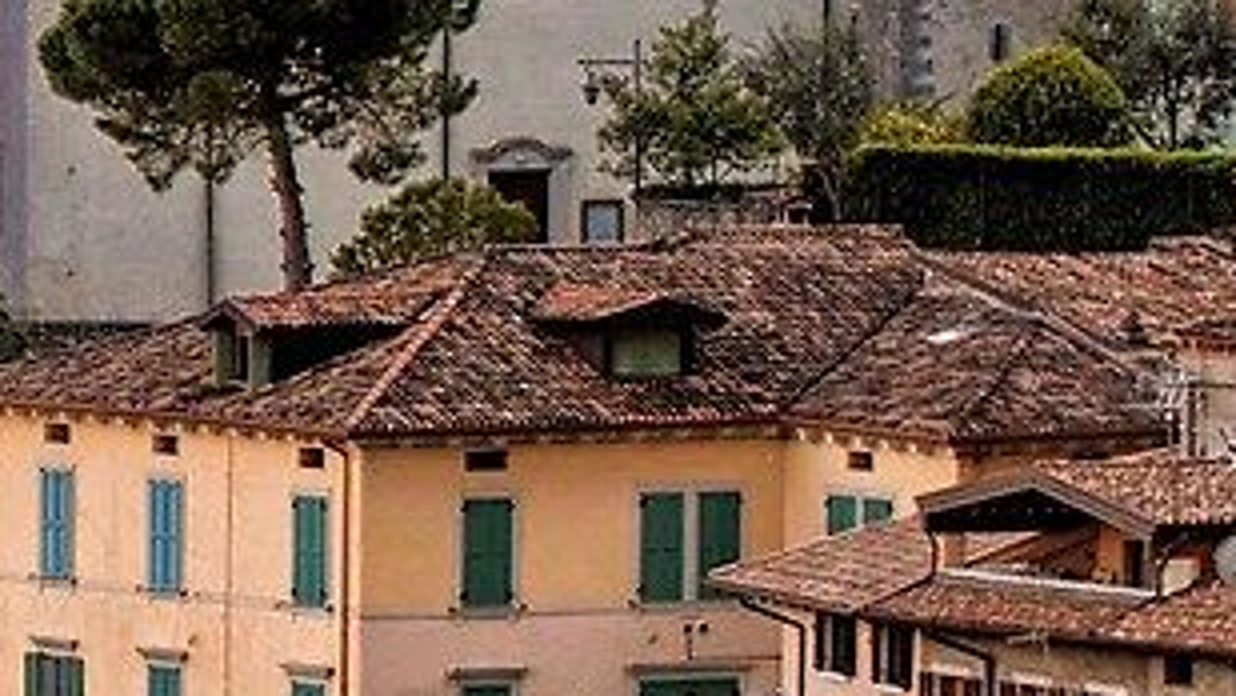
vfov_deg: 2.1
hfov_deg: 3.7
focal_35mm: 569
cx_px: -1736
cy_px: 580
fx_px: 18653
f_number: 7.1
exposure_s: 1/60
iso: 100
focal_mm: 70
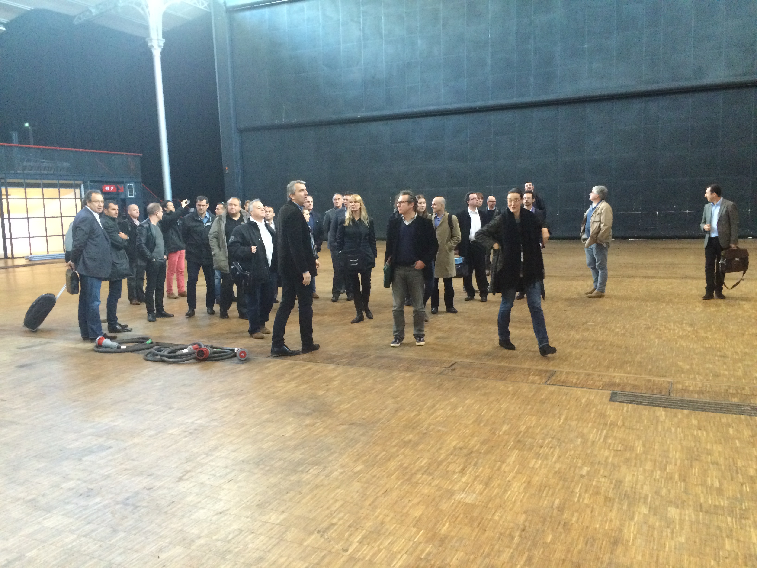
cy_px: 284
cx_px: 378
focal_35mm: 29
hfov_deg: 61.7
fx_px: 634
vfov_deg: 48.2
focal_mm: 4.15
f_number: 2.2
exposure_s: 1/30
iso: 320
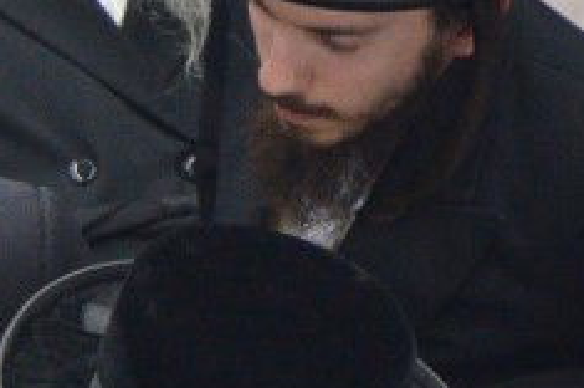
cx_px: -281
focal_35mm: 1959
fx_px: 31735
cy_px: 386
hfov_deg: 1.1
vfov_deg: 0.7
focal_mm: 300
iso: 1600
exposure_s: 1/125
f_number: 5.6
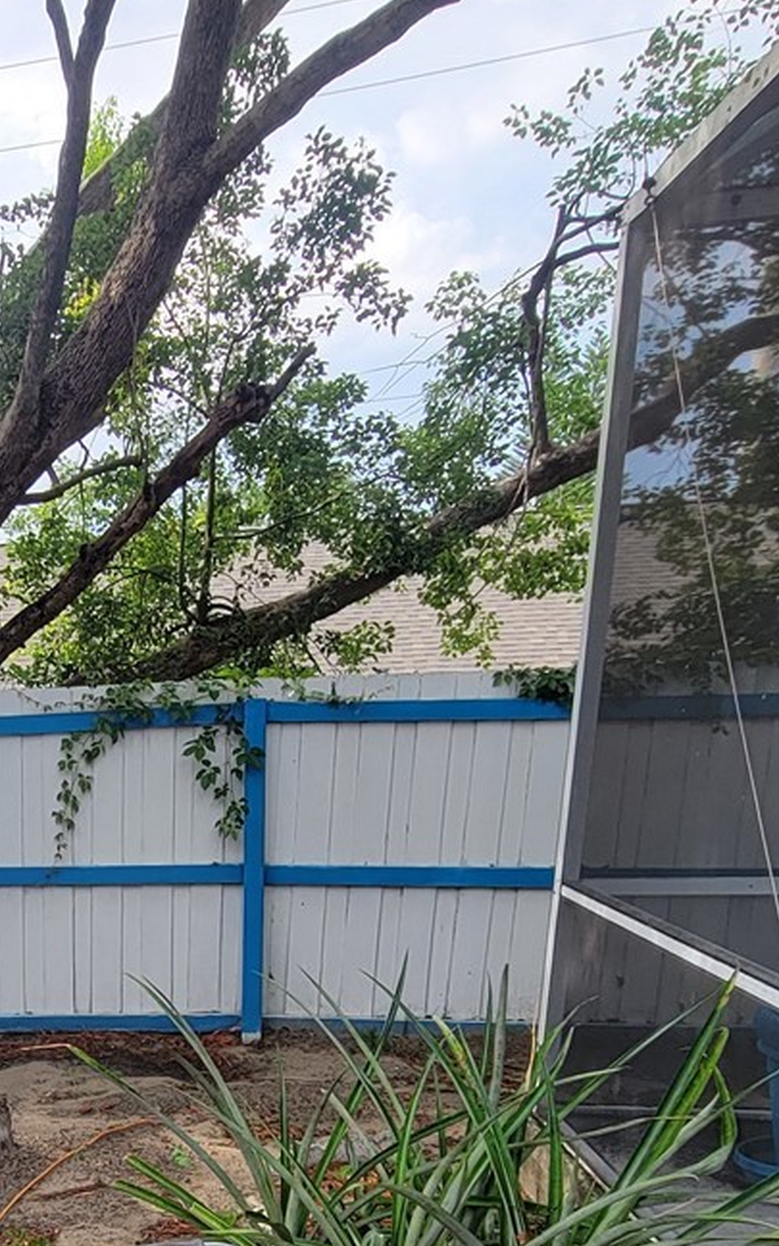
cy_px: 1036
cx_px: -131
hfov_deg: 31.8
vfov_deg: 52.2
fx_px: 1155
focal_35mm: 34
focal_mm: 2.2
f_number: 2.2
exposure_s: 1/194
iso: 50
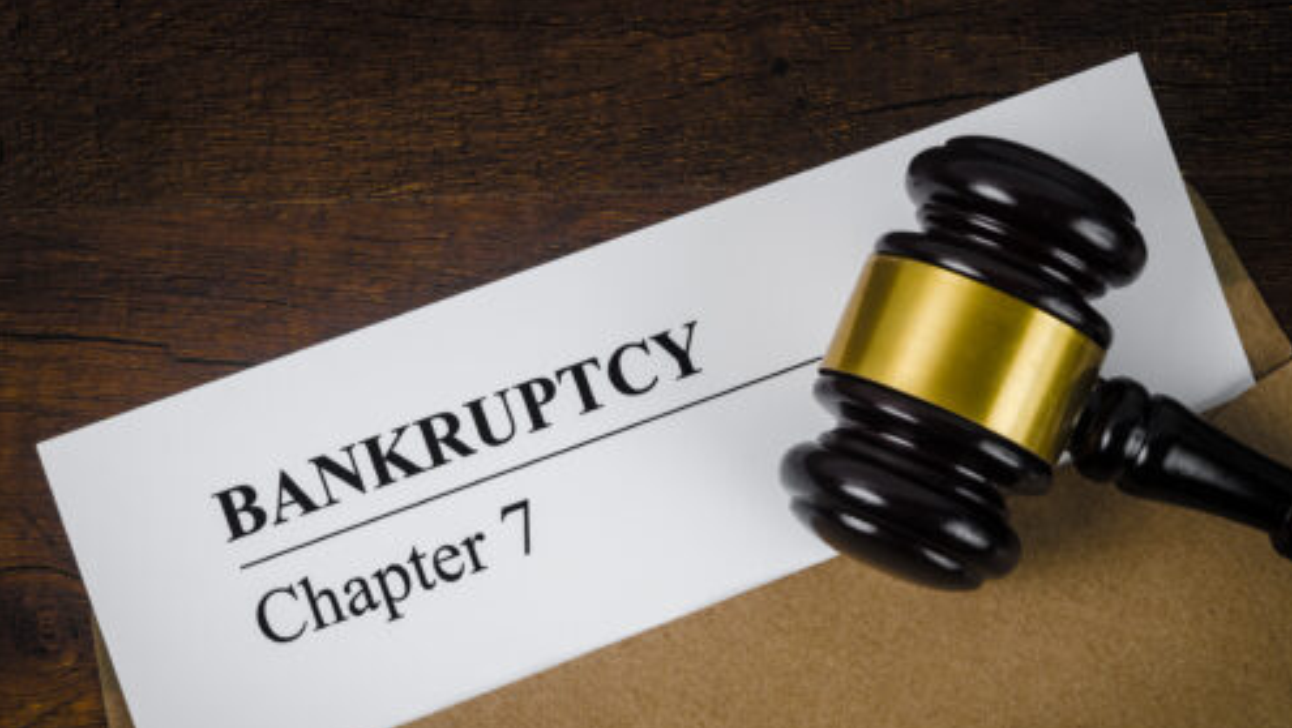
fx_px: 3256
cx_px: 647
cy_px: 427
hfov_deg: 22.4
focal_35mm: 95
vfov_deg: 12.8
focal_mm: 60
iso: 100
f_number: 10
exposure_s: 1/160
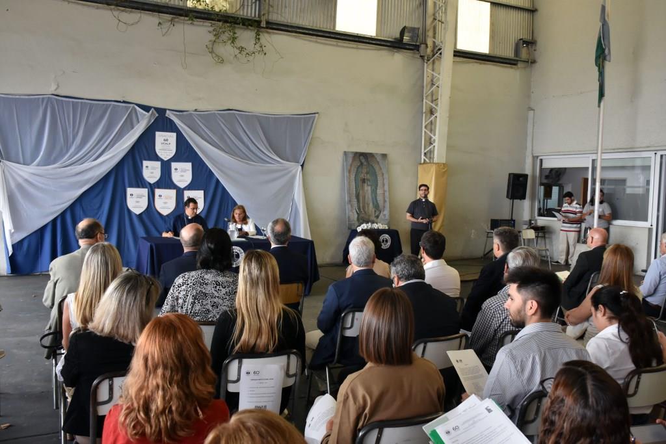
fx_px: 611
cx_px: 333
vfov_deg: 40.0
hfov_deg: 57.2
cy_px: 222
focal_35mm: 33
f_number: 5.6
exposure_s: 1/125
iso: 1250
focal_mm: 22
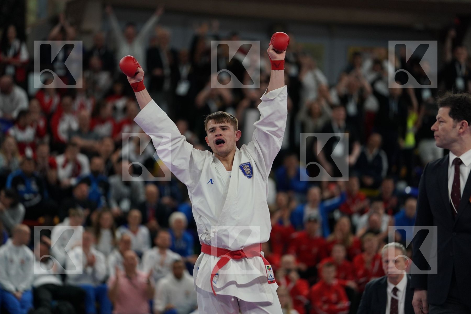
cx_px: 236
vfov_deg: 6.9
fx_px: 2616
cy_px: 157
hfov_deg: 10.3
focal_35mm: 200
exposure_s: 1/1000
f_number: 2.8
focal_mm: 200
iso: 1600
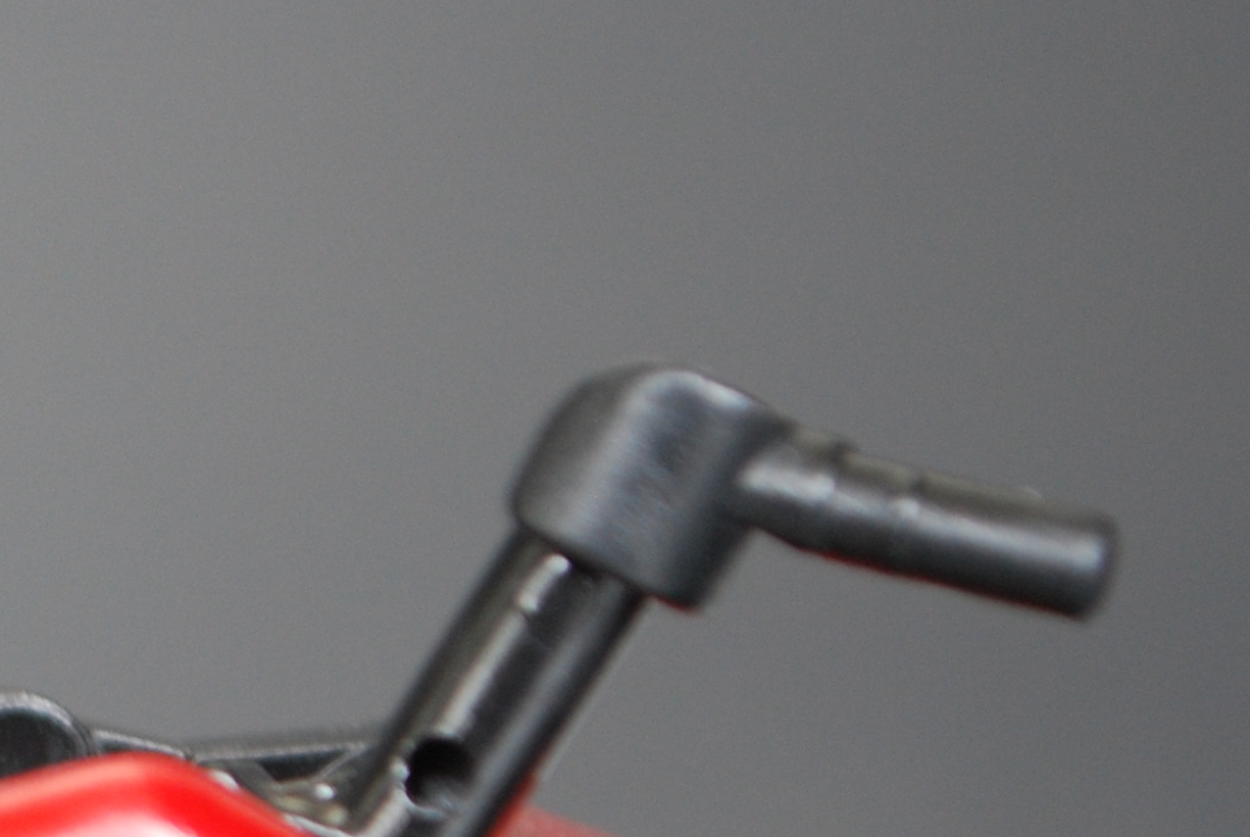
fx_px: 8710
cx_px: -528
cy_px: 943
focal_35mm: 251
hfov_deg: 8.1
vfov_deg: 5.5
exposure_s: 1/30
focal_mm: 55
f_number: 5.6
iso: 400
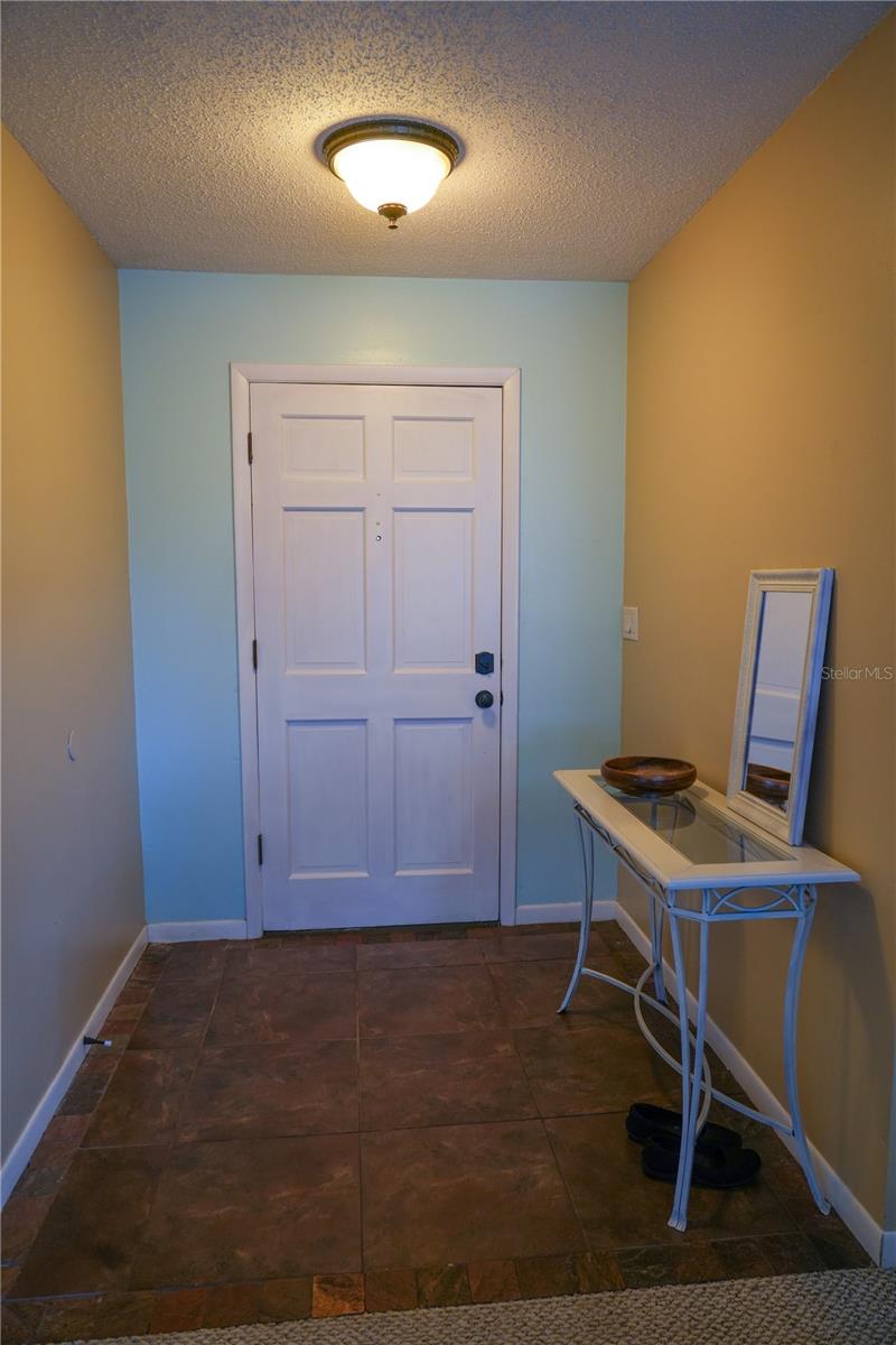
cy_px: 672
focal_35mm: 24
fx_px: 896
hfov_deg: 53.1
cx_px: 448
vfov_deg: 73.7
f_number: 4
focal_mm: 24
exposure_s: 1/30
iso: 800
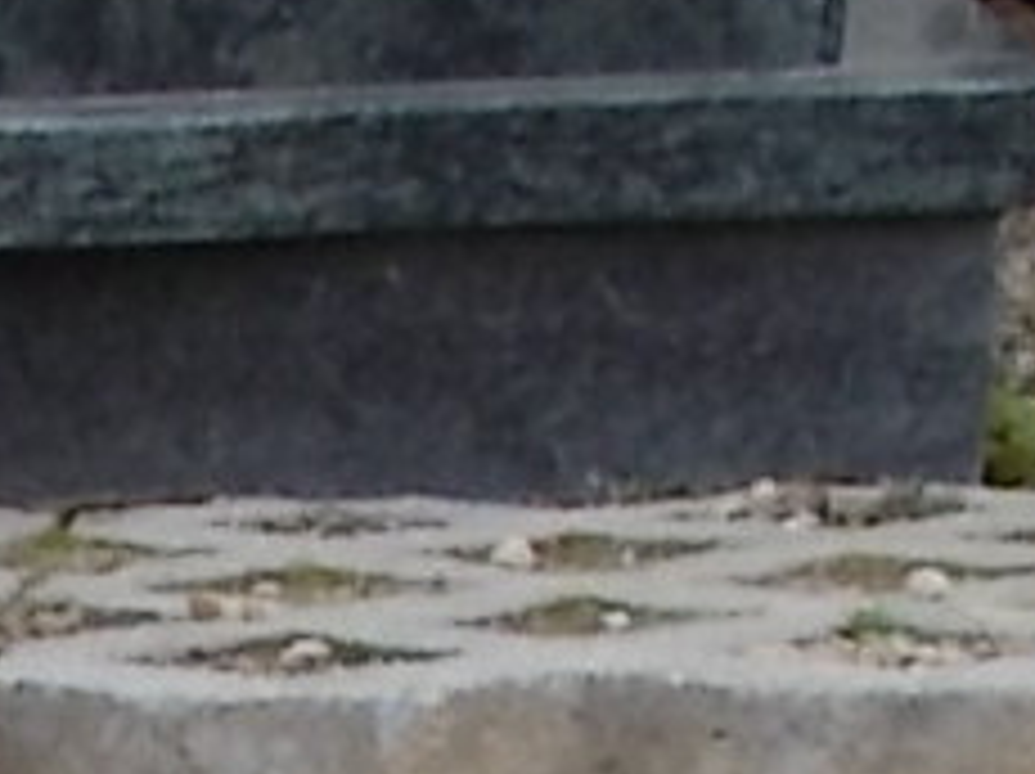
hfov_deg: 10.2
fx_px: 5406
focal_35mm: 181
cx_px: -986
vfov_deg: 7.7
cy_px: 1804
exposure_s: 1/80
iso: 80
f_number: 3.2
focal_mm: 4.6
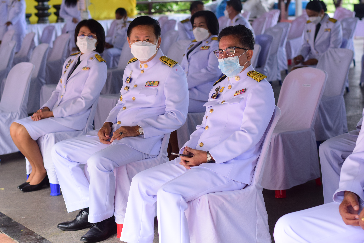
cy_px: 122
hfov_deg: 27.0
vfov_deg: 18.2
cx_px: 182
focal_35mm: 75
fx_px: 758
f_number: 3.5
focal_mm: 50
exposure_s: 1/400
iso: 640
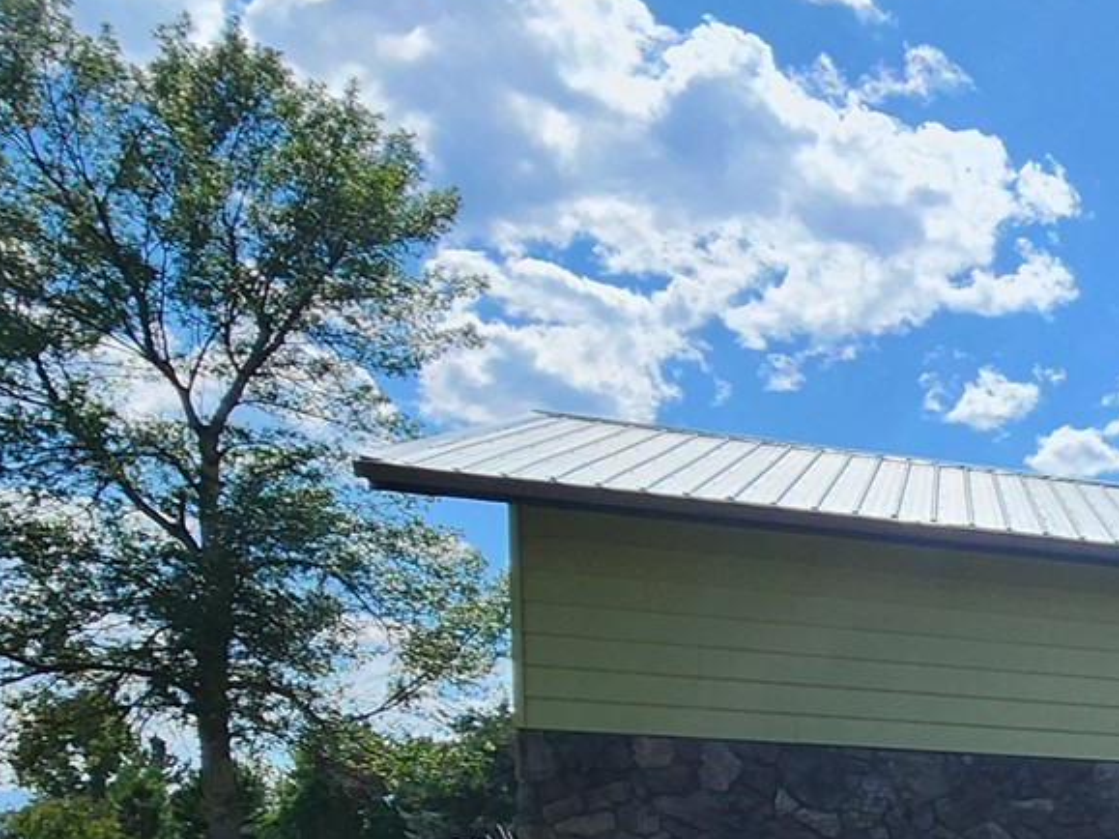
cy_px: 999
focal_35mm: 46
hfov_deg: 26.2
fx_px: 1487
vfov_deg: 27.7
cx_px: 1780
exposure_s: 1/2921
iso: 50
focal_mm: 2.2
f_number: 2.2
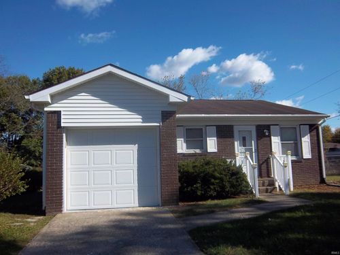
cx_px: 170
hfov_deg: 63.4
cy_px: 128
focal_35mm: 28
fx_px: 275
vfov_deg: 49.7
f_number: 7.86
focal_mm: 5.05
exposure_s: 1/250
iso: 64
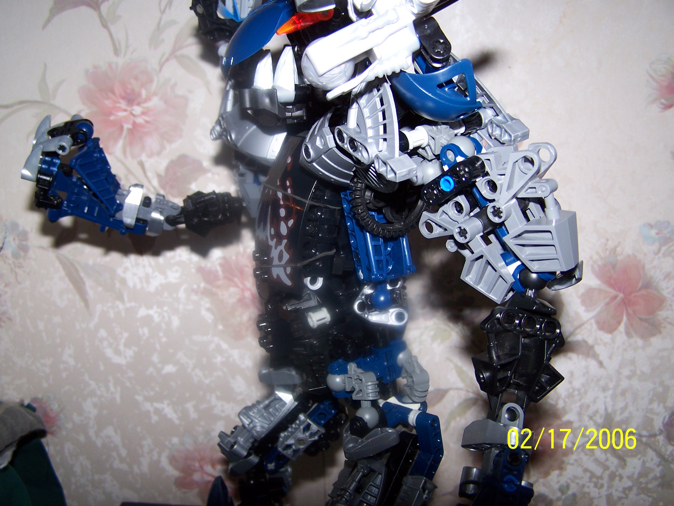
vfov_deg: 37.7
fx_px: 740
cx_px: 337
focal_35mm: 38
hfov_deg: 49.0
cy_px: 253
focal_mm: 6.3
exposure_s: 1/60
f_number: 2.8
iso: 80
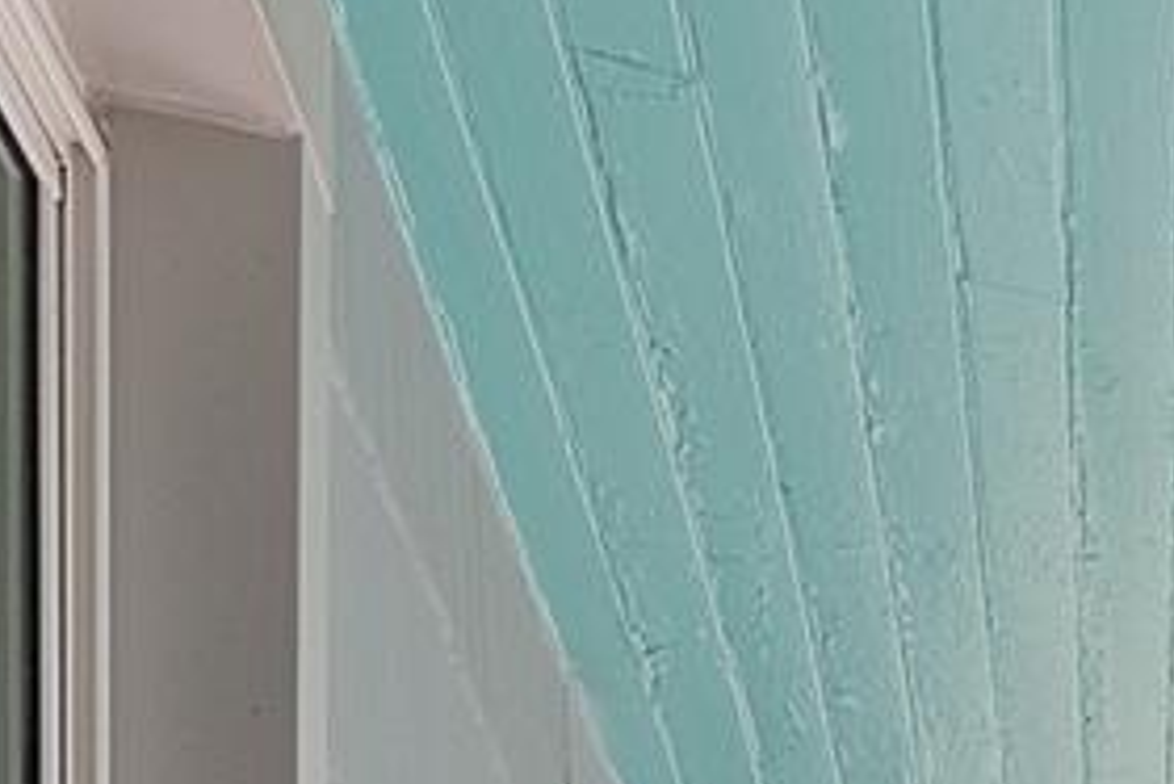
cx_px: 4071
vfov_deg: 9.7
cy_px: 2176
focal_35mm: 117
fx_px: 3817
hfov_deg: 9.6
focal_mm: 16
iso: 100
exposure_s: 1/30
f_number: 8
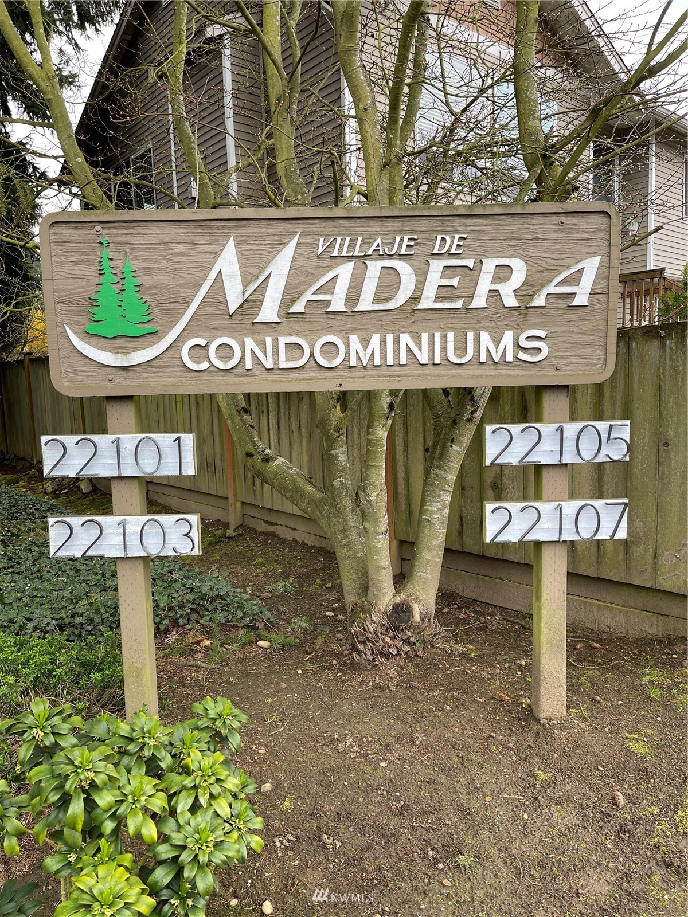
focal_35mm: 26
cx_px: 344
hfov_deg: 53.1
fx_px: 689
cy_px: 458
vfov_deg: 67.3
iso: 32
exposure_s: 1/121
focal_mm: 5.1
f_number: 1.6
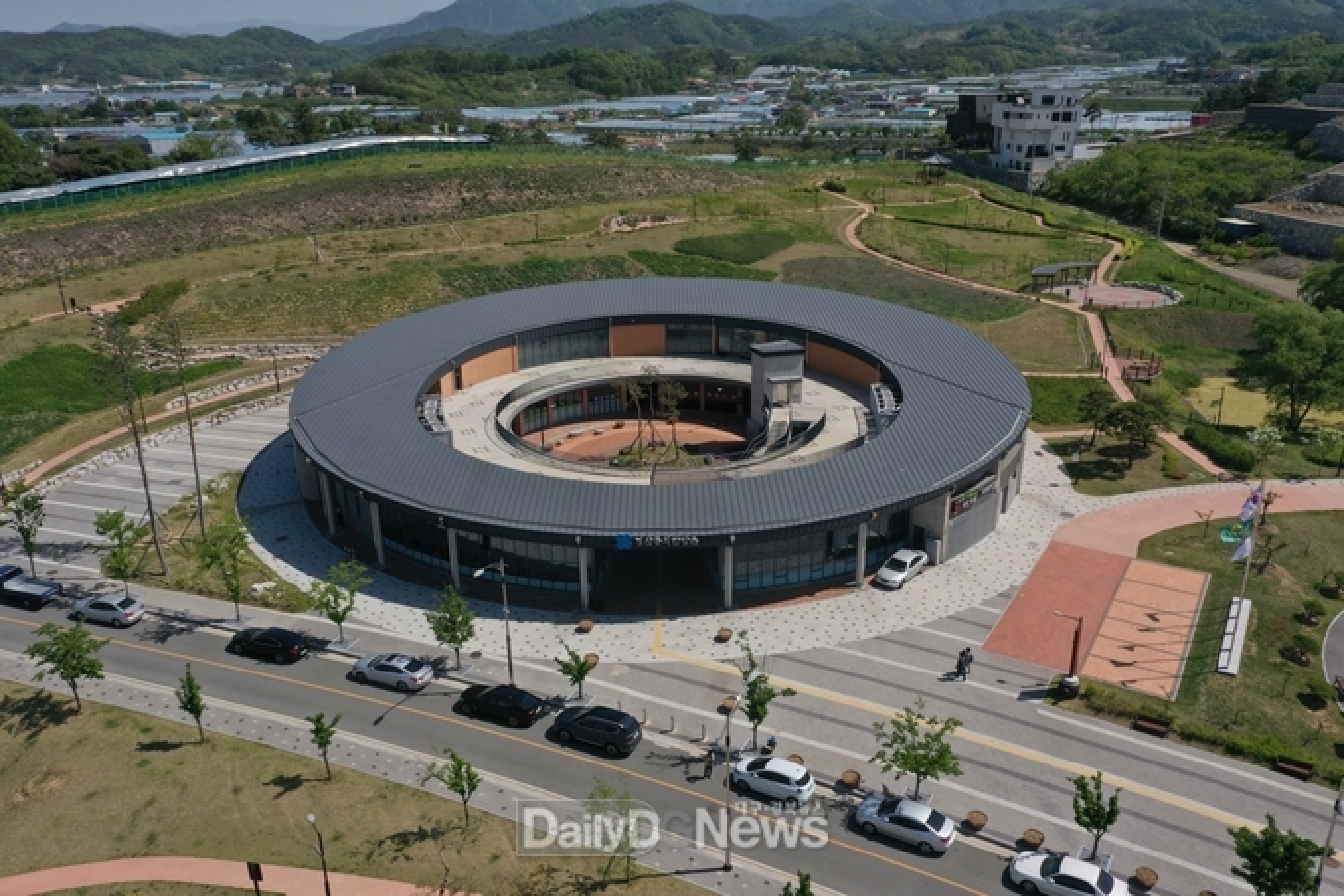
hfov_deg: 65.5
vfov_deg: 46.4
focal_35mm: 28
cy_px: 448
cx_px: 672
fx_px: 1045
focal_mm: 10.26
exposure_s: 1/240
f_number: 10
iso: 100
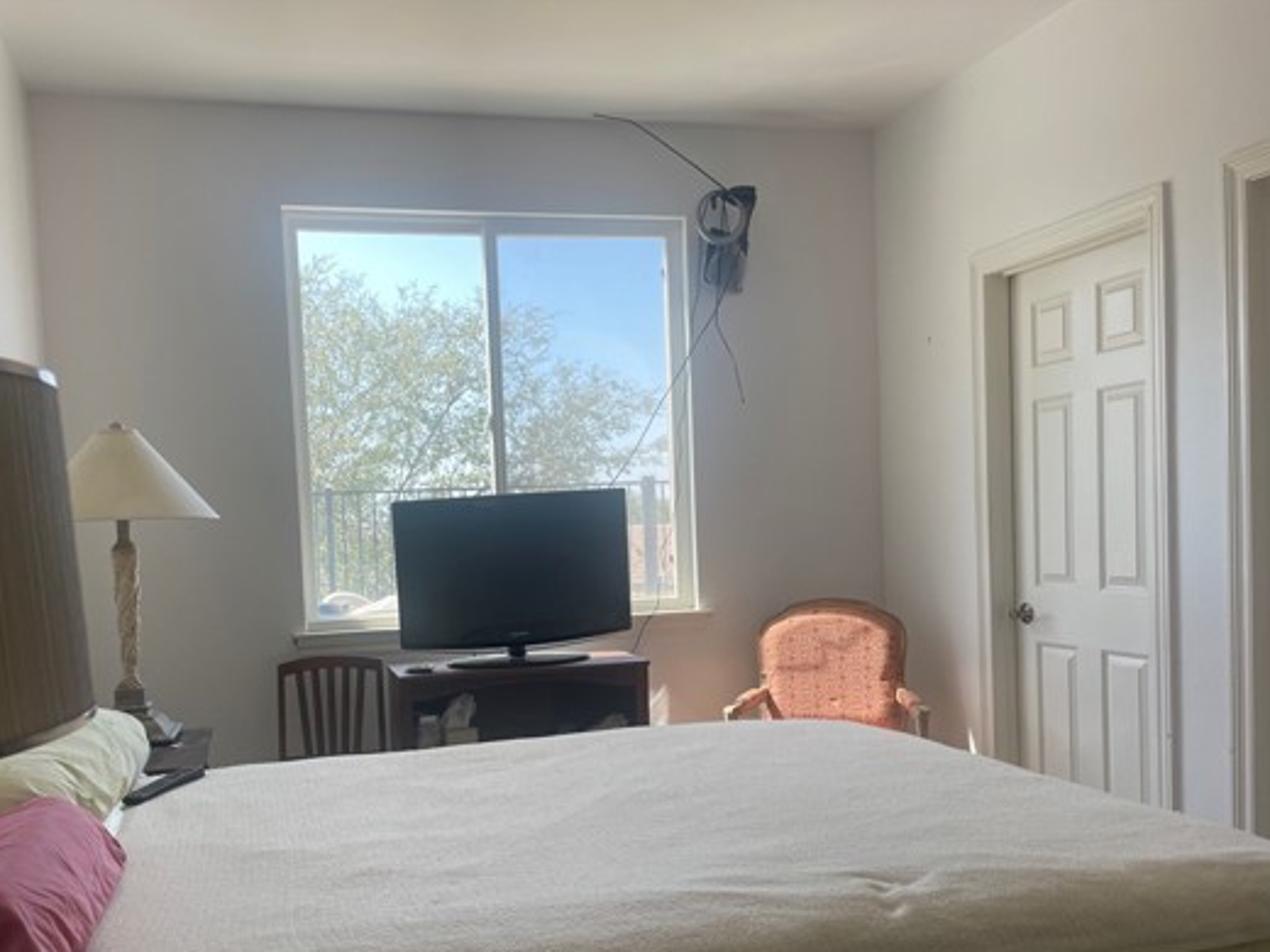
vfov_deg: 43.9
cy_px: 571
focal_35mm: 32
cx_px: 554
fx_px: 1174
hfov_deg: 56.6
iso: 32
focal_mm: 4.2
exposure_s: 1/246
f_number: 1.6
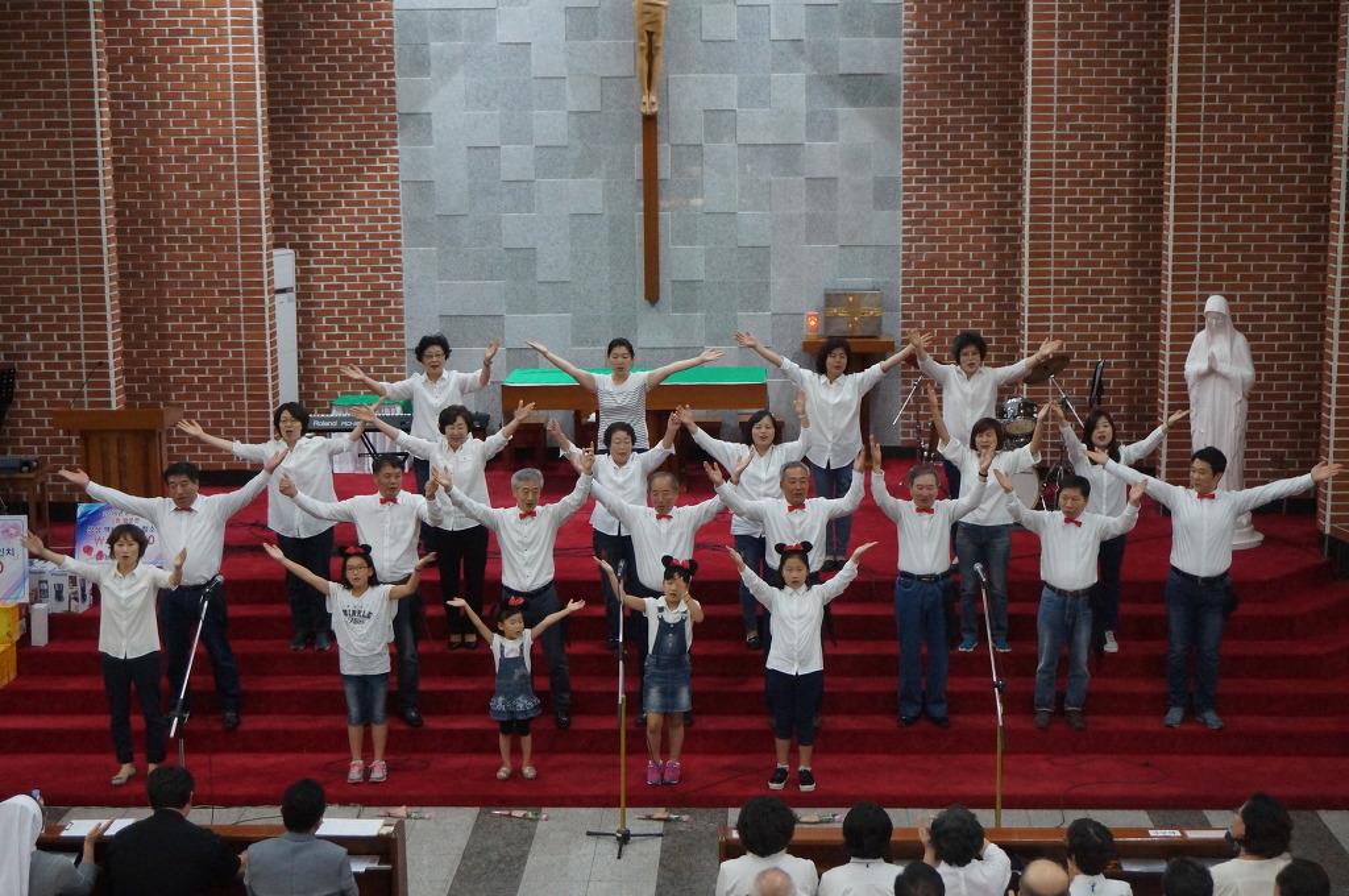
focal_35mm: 52
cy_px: 448
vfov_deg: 25.7
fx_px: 1965
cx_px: 674
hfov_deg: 37.9
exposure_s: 1/100
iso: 3200
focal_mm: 35
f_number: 5.6
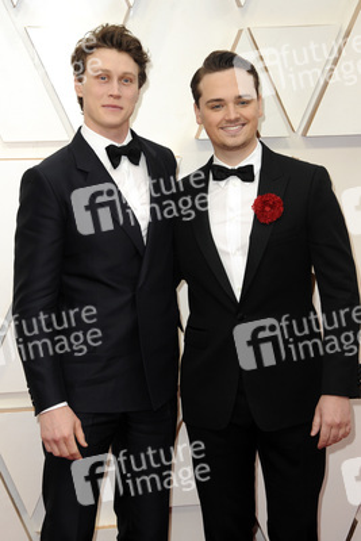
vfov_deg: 22.6
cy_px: 270
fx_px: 1352
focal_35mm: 90
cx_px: 180
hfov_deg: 15.2
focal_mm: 90
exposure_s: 1/250
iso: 1000
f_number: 6.3
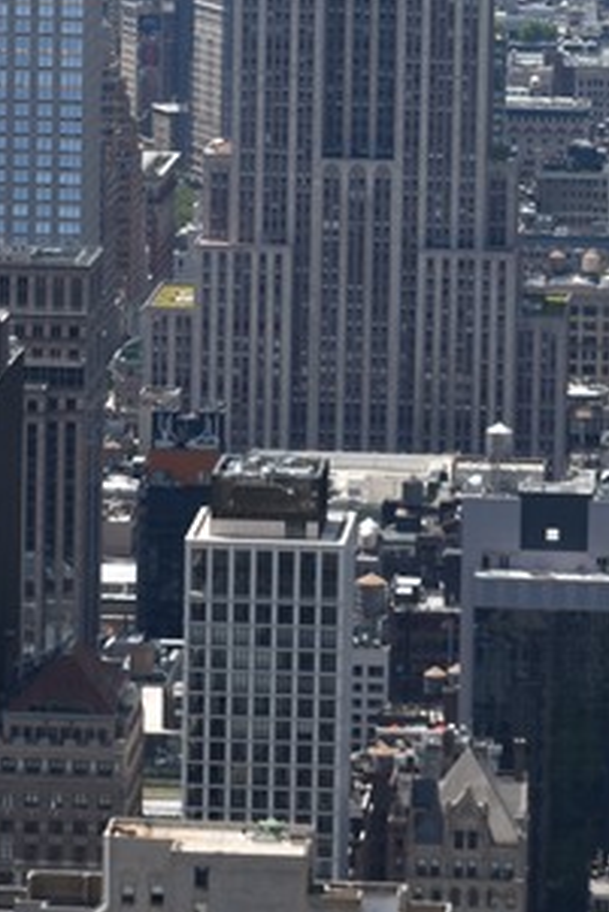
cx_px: 268
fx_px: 5424
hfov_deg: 6.4
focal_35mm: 214
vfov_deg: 9.6
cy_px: 91
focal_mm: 42
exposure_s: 1/200
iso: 100
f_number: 10
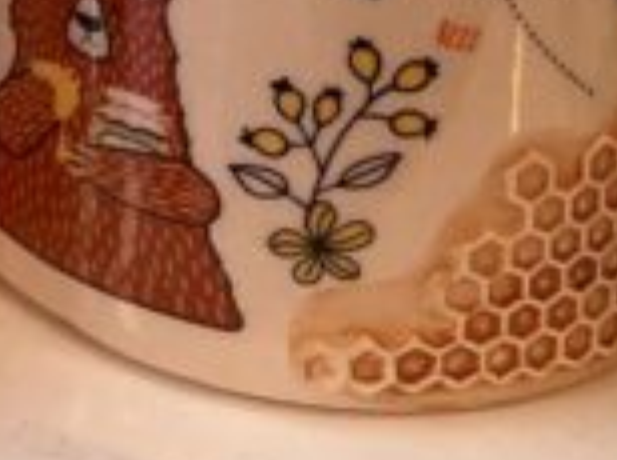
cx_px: -613
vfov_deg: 7.6
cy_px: -860
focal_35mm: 173
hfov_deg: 10.5
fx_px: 3079
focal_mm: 5.1
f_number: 1.6
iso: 64
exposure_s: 1/100
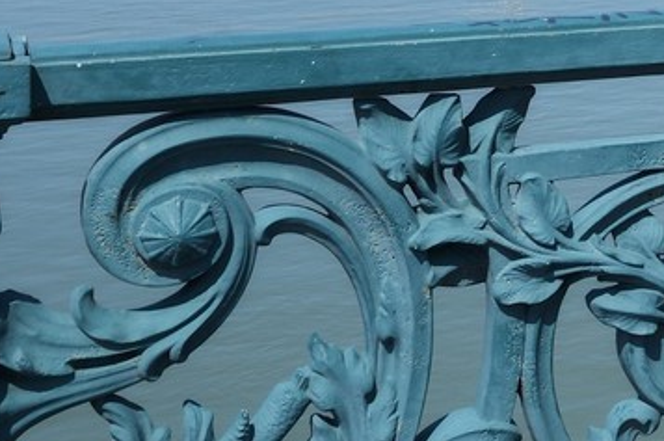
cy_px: -294
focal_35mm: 121
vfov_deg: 10.7
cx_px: 1369
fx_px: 2229
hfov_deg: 14.0
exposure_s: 1/200
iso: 100
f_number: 14
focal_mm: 27
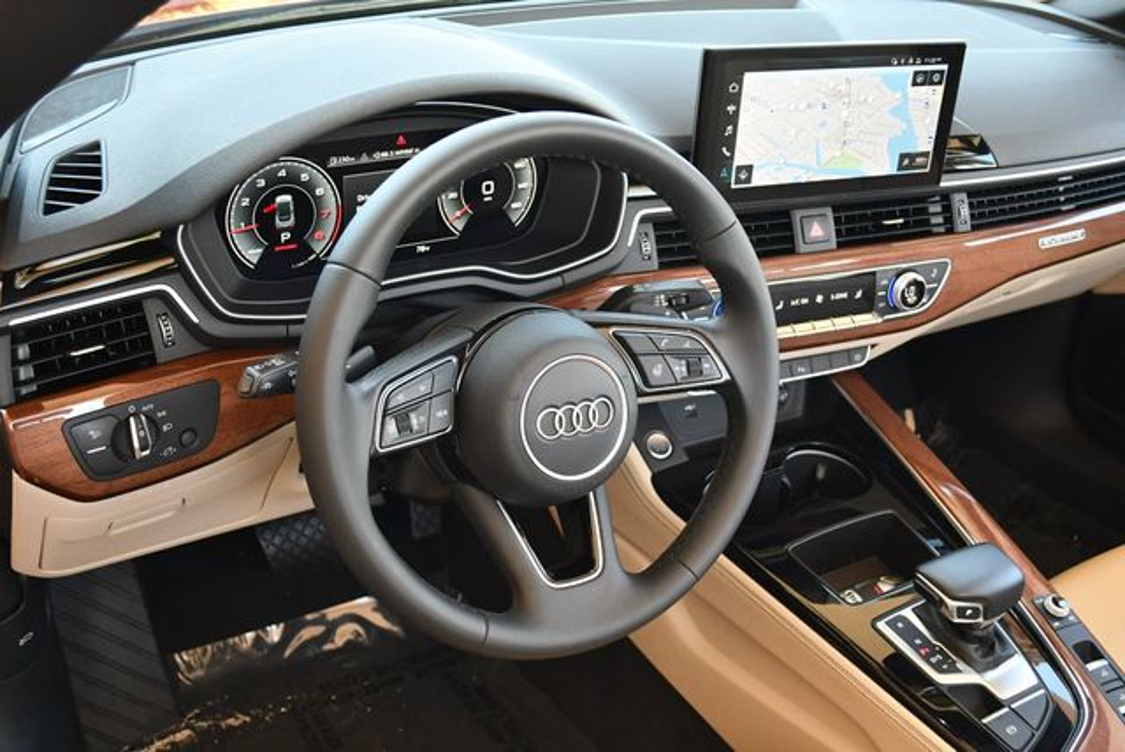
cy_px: 376
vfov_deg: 30.6
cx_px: 562
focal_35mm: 44
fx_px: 1376
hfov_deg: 44.5
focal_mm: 22
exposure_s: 1/200
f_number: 3.8
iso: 800
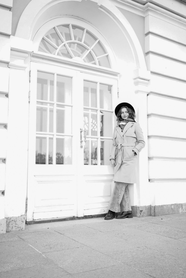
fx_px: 271
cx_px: 93
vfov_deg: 54.4
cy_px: 139
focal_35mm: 35
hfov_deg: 37.9
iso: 2500
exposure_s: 1/250
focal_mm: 35
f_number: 2.8
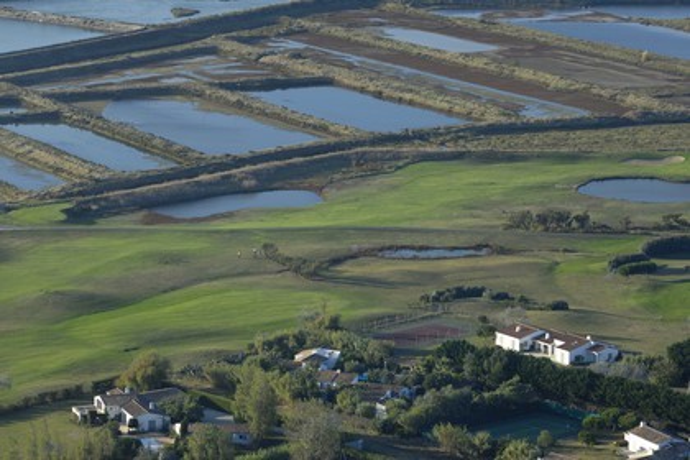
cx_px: 345
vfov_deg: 7.6
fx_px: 3450
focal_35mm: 180
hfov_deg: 11.4
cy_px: 230
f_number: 5.6
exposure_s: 1/250
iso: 100
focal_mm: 120
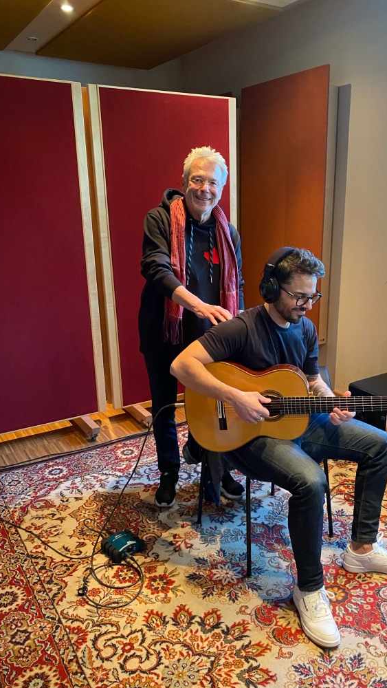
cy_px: 352
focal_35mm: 29
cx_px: 235
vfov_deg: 66.0
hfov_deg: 40.0
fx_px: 529
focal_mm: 4.25
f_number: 1.8
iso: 500
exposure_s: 1/33
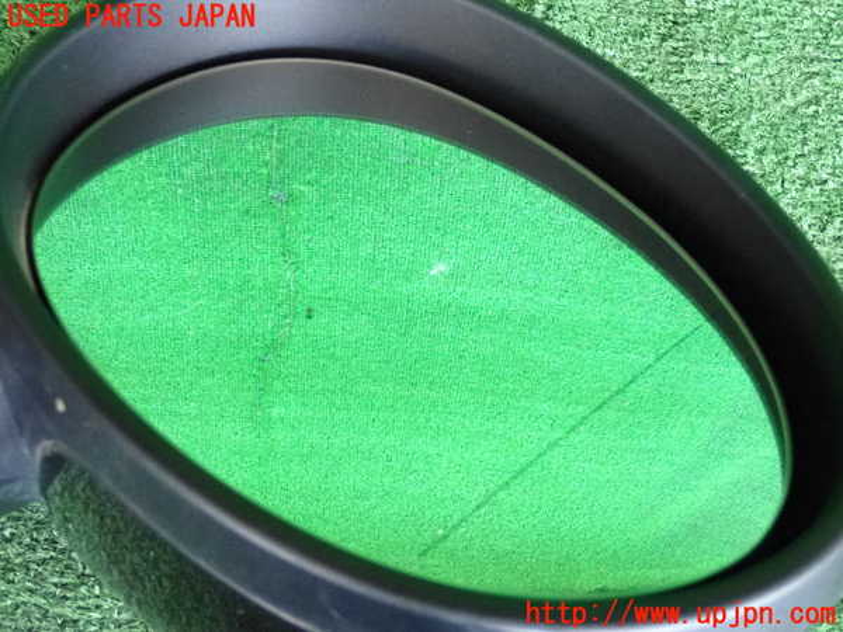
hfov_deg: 33.2
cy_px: 316
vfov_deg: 25.2
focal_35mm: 58
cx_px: 422
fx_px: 1412
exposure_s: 1/125
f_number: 3.5
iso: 1600
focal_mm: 10.35
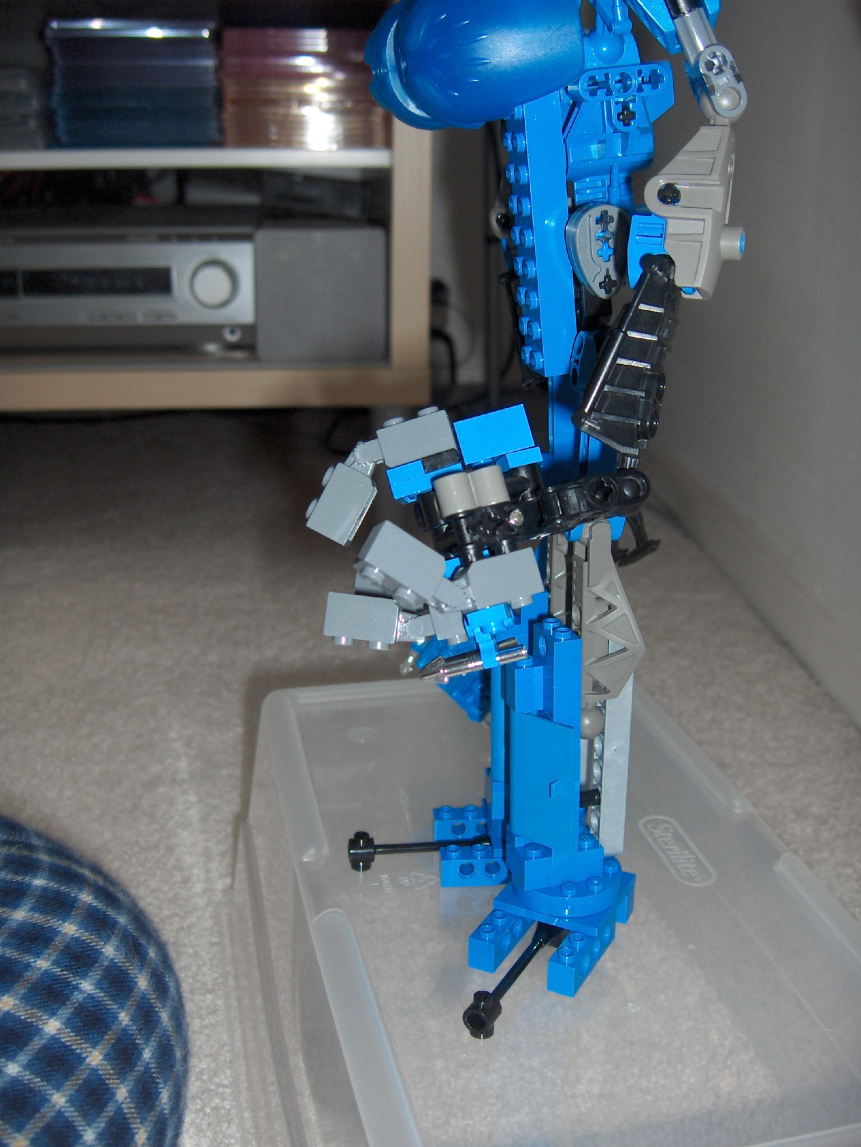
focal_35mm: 39
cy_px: 574
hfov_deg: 36.8
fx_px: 1293
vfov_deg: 47.9
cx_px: 430
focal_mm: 8
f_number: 2.8
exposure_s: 1/60
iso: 100
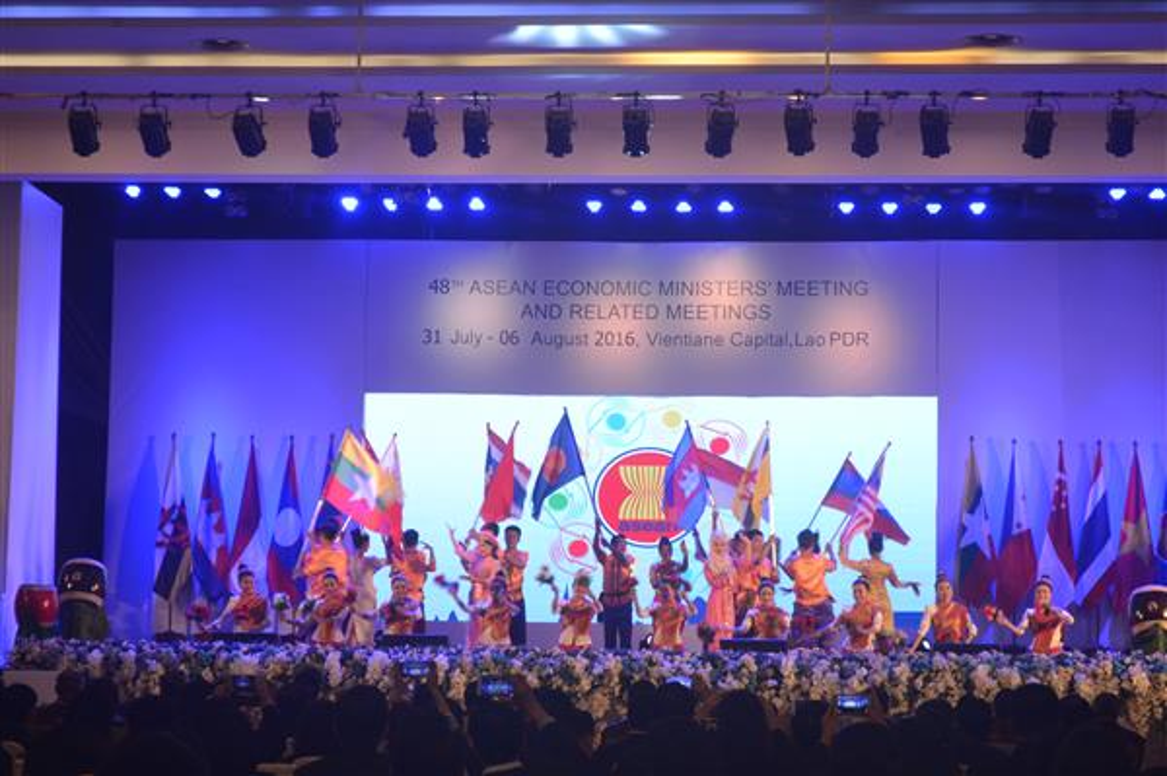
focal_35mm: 82
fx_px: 2672
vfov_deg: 16.5
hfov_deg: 24.6
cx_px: 584
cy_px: 388
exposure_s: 1/40
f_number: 5.6
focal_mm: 55
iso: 400
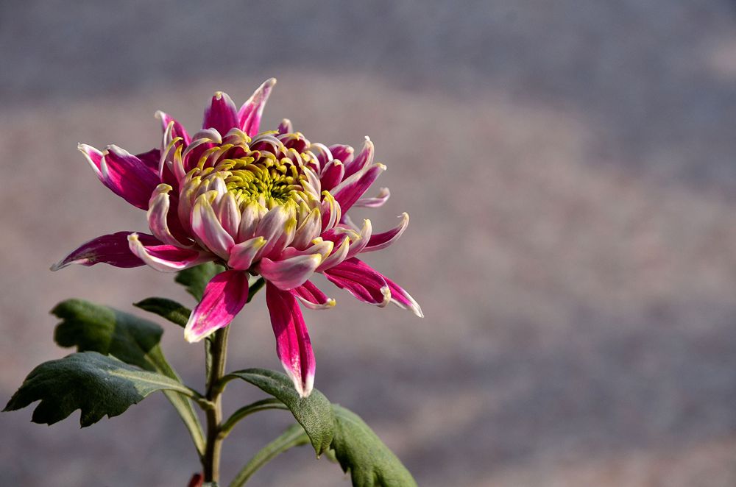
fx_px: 4131
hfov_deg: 10.2
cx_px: 368
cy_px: 244
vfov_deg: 6.8
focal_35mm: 202
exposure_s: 1/640
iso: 400
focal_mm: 135
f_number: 8
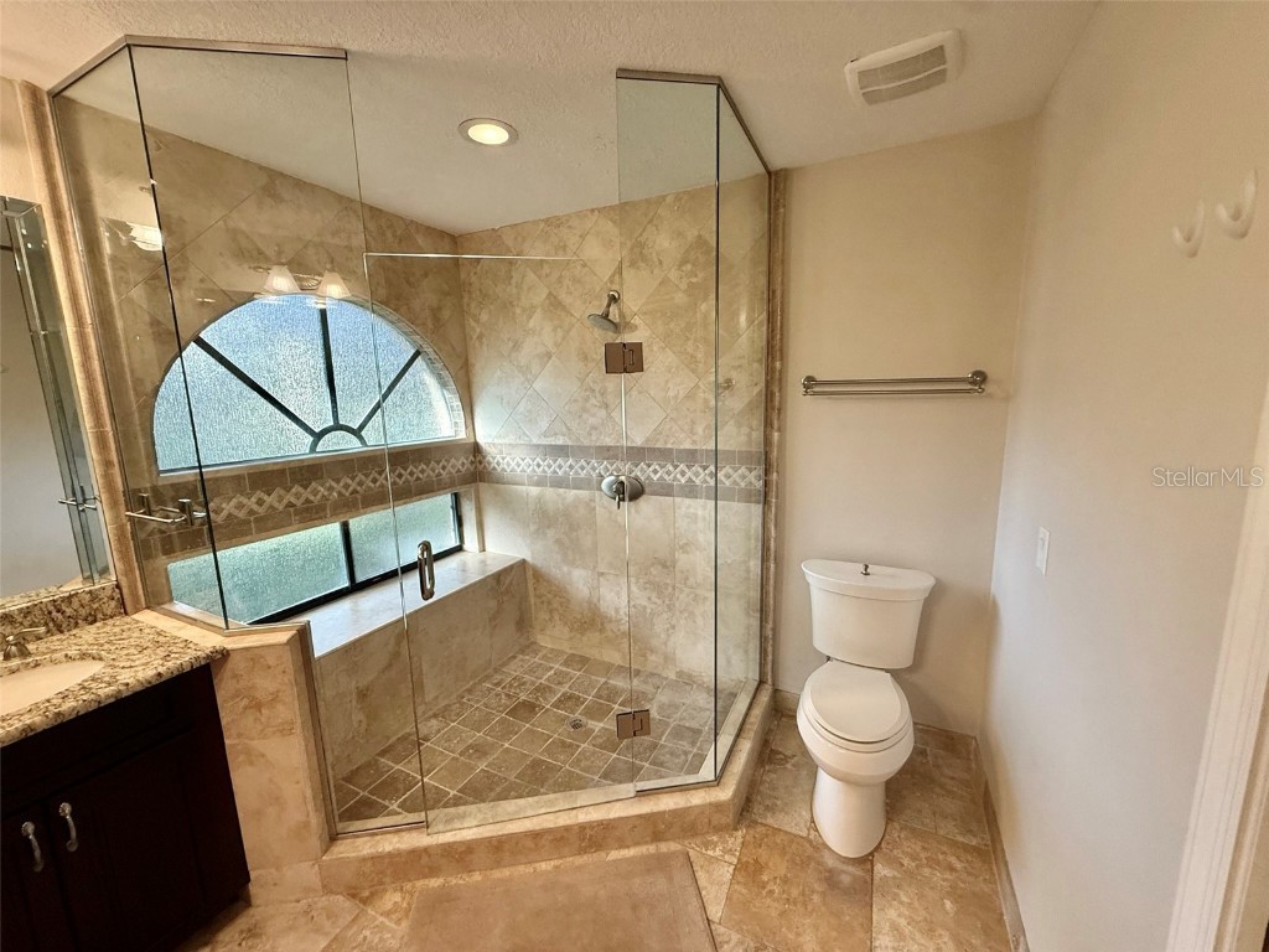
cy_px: 476
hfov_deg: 102.1
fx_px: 513
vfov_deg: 85.7
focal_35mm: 14
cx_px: 634
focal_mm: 2.22
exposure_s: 1/120
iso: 320
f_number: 2.2
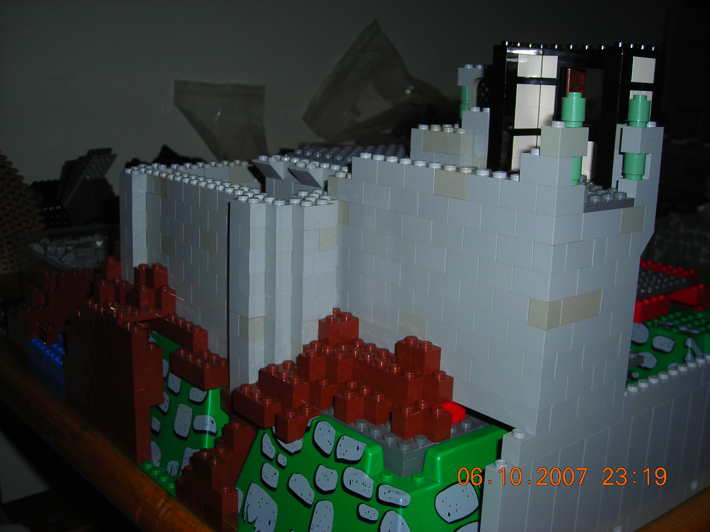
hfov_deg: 45.8
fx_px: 841
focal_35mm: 41
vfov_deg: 35.1
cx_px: 355
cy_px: 266
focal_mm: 6.8
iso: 50
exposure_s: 1/60.1
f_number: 3.3
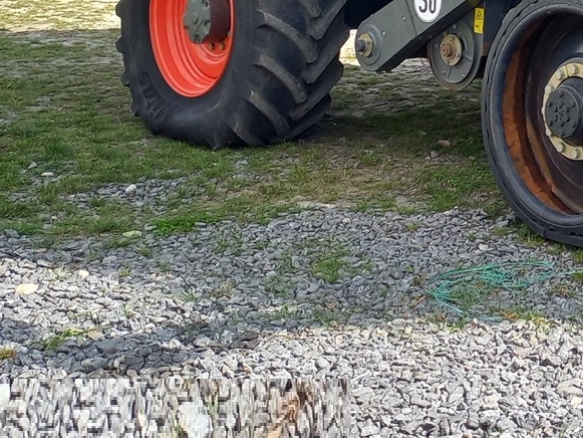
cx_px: 787
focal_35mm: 86
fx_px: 1449
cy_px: -217
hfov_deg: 20.5
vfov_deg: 15.8
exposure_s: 1/477
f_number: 1.8
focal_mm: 4.65
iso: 50
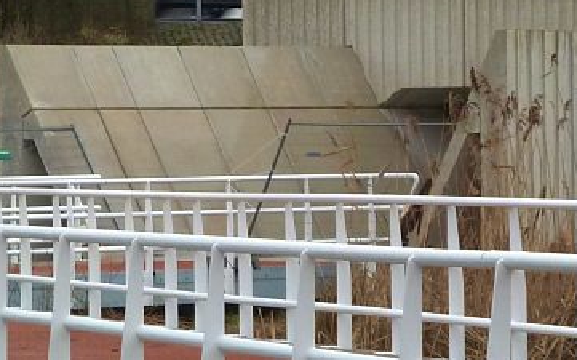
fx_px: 5248
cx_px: 224
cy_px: 266
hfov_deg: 6.3
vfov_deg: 3.9
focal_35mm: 334
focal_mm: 18.2
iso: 125
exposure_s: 1/40
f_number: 4.4
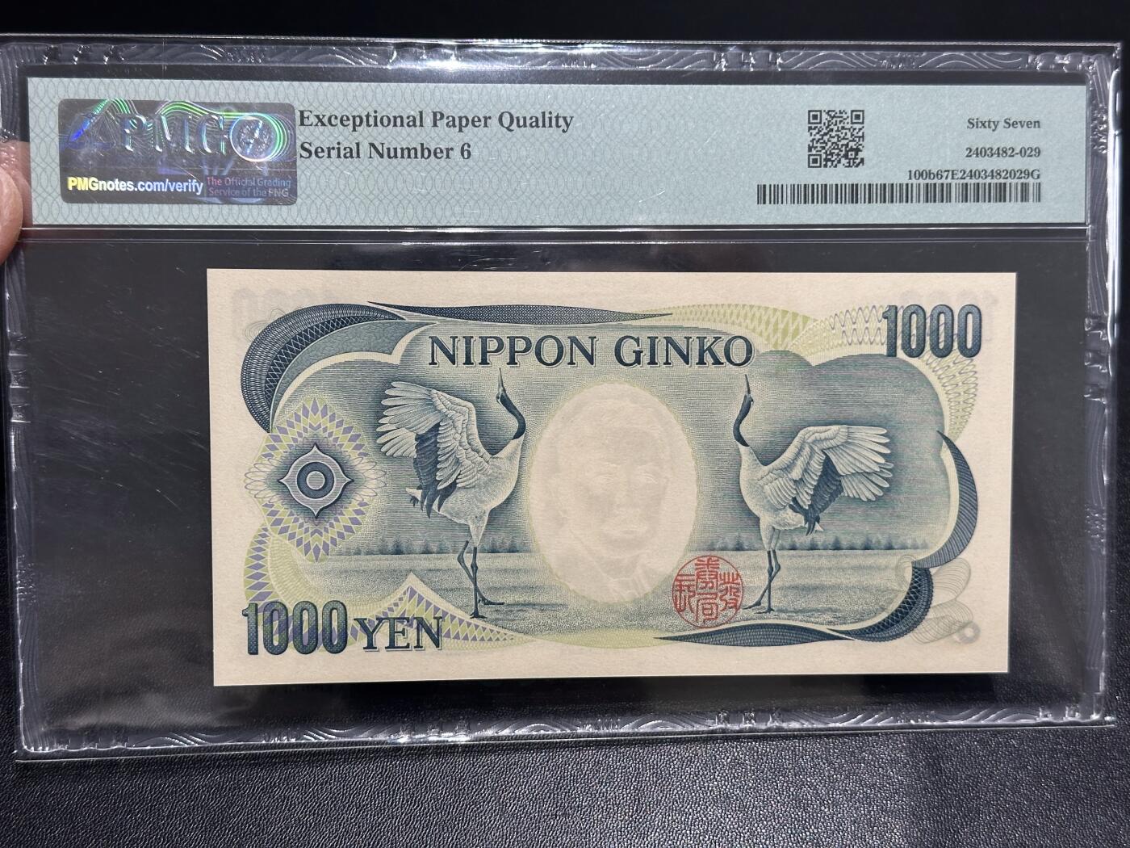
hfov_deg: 39.7
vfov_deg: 30.3
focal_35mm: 48
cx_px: 565
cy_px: 424
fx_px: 1567
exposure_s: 1/50
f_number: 1.78
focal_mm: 6.86
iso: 125
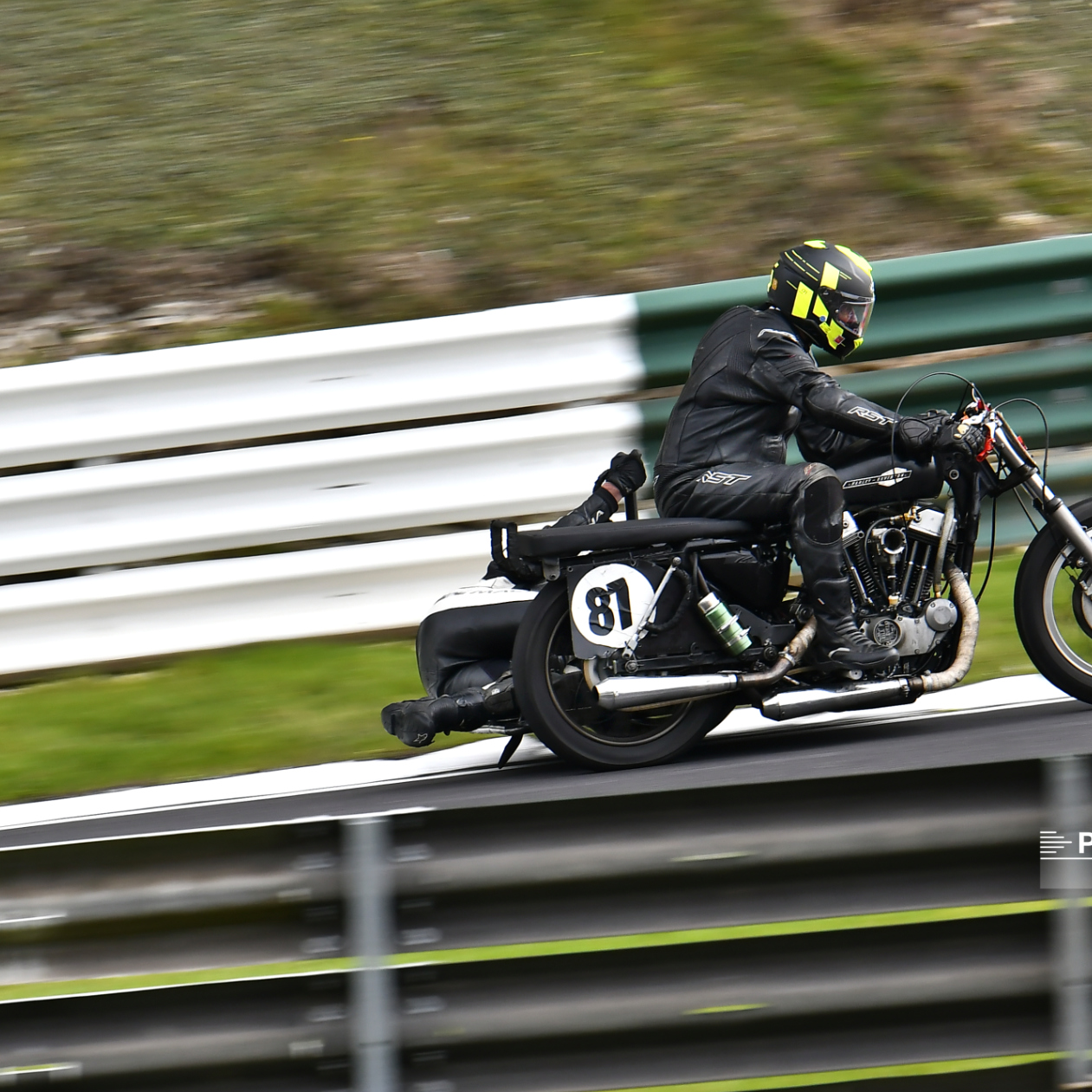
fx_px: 13705
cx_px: 552
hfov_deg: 4.6
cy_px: 545
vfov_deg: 4.6
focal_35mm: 384
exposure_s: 1/200
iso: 320
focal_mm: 200
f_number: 5.6
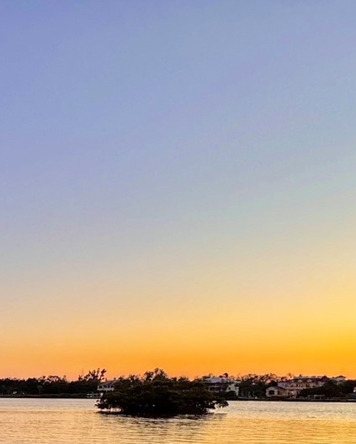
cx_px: -245
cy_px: 491
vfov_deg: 37.4
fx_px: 540
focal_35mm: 41
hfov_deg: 23.7
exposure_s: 1/99
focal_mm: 2.22
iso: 100
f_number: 2.2
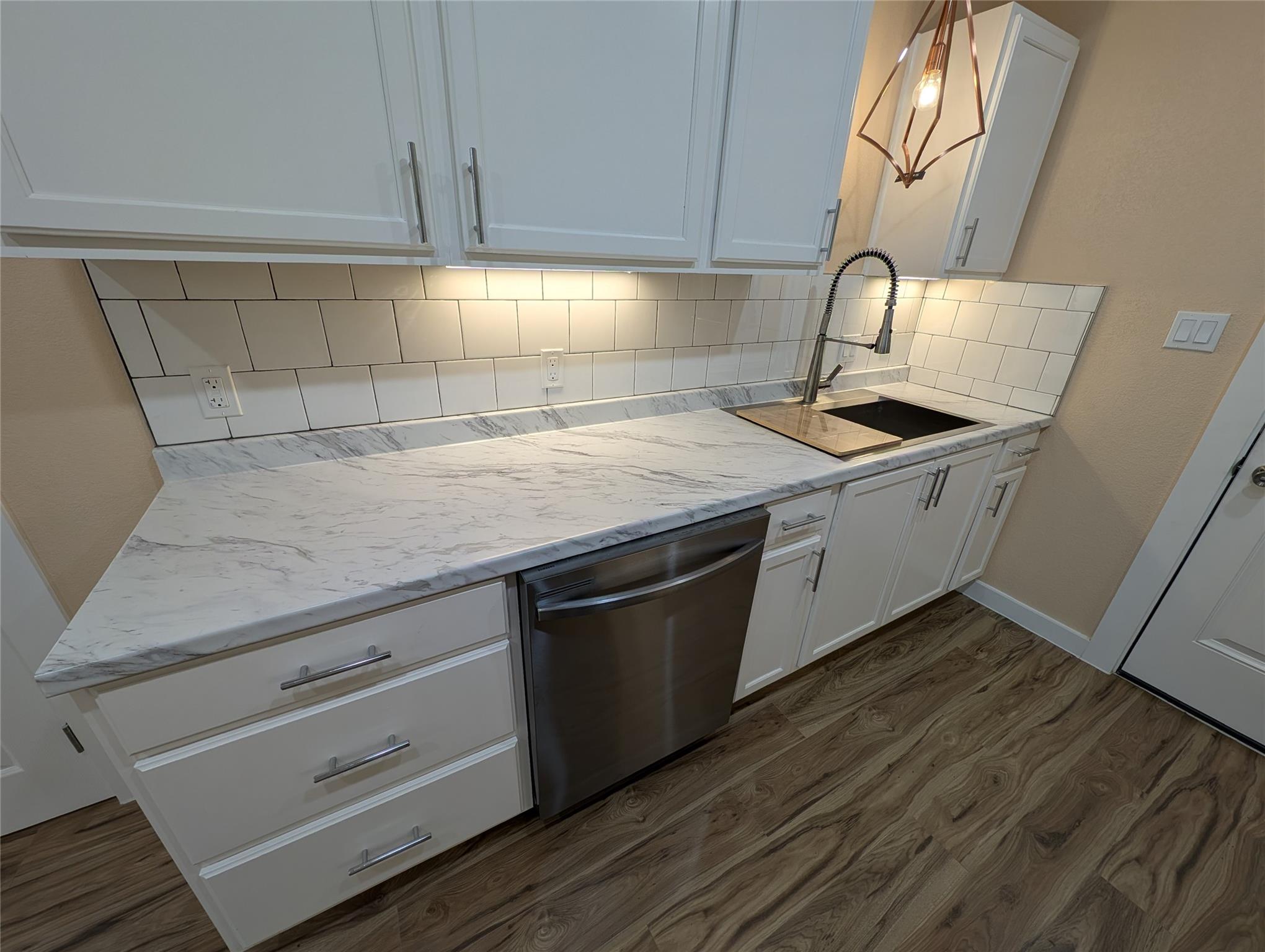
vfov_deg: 94.6
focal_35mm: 12
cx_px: 632
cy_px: 476
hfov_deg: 110.5
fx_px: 439
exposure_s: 1/120
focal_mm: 2.23
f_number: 1.95
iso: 59
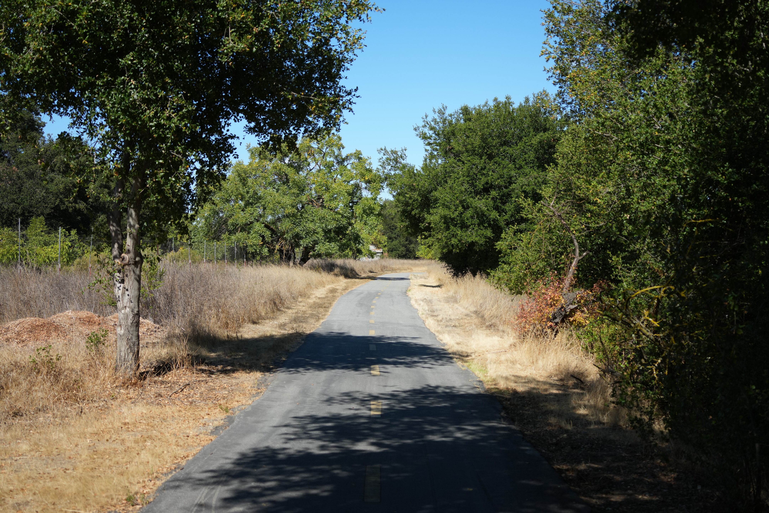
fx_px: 1068
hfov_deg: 39.6
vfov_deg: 27.0
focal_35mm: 50
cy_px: 256
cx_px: 384
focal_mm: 50
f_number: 4.5
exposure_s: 1/2500
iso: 400
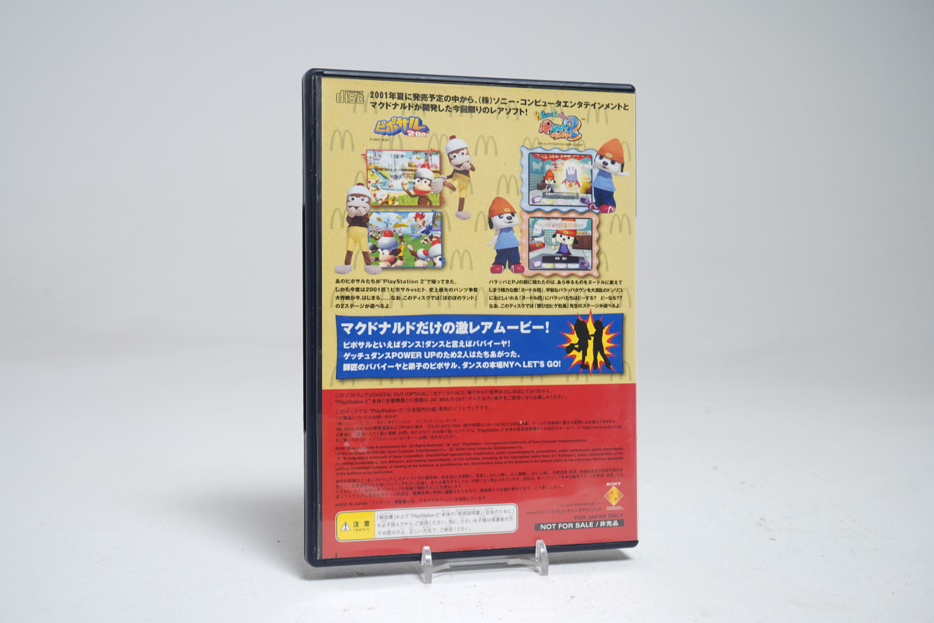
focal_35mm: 36
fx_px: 934
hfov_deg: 53.1
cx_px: 462
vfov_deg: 36.9
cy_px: 315
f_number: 9
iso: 64
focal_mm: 34
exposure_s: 1/1.6
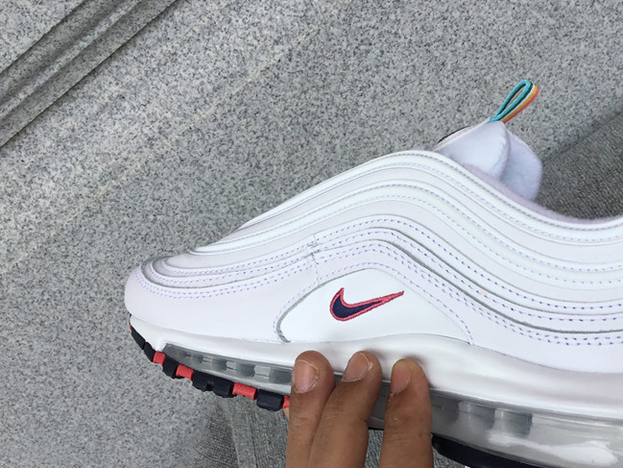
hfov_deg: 43.5
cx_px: 394
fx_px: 774
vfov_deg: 33.5
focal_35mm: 43
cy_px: 276
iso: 25
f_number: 2.4
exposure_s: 1/345
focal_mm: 3.3
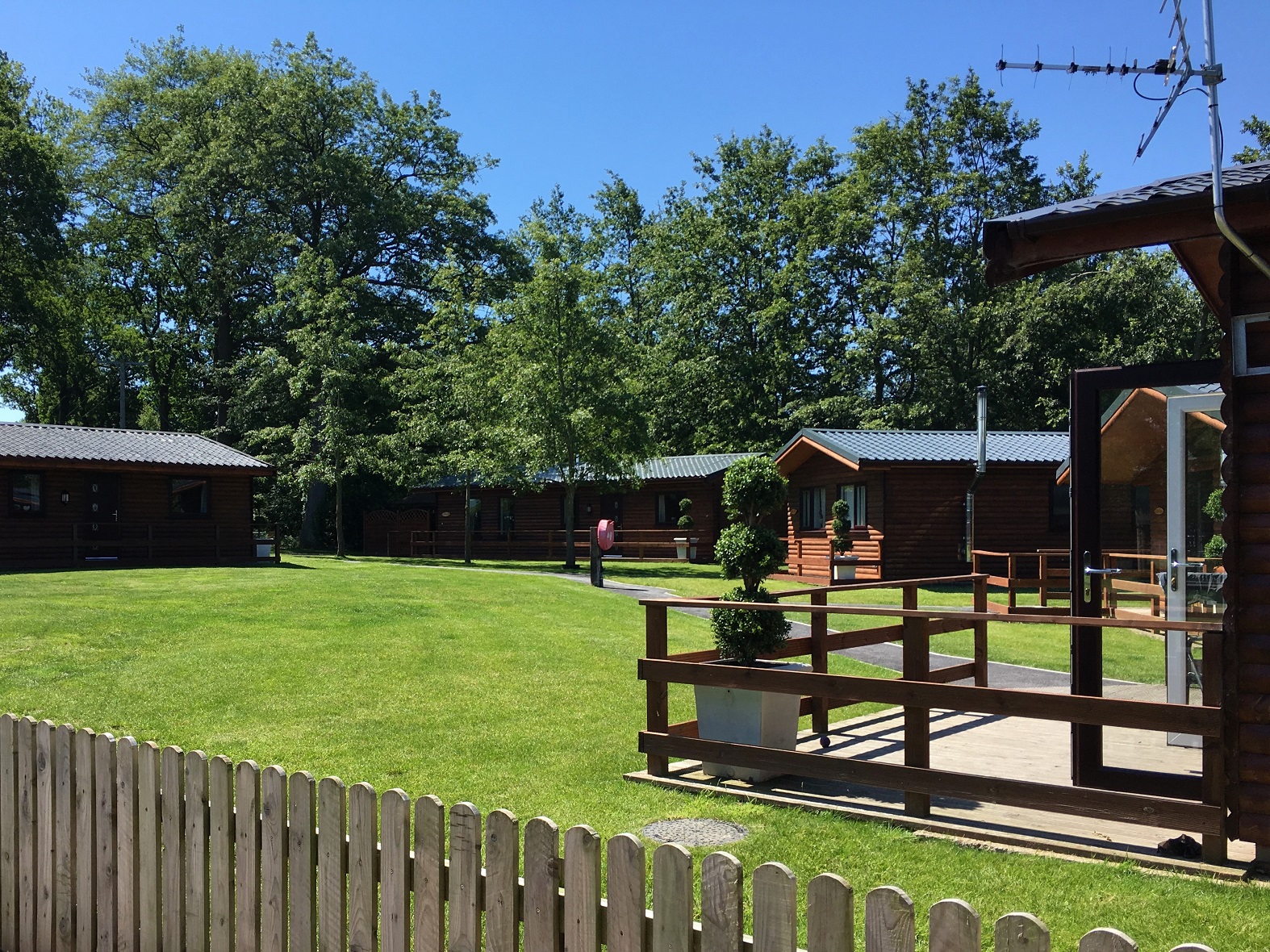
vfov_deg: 48.2
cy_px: 476
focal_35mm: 29
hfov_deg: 61.7
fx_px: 1064
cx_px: 635
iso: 25
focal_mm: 4.15
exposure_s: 1/927
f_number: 2.2
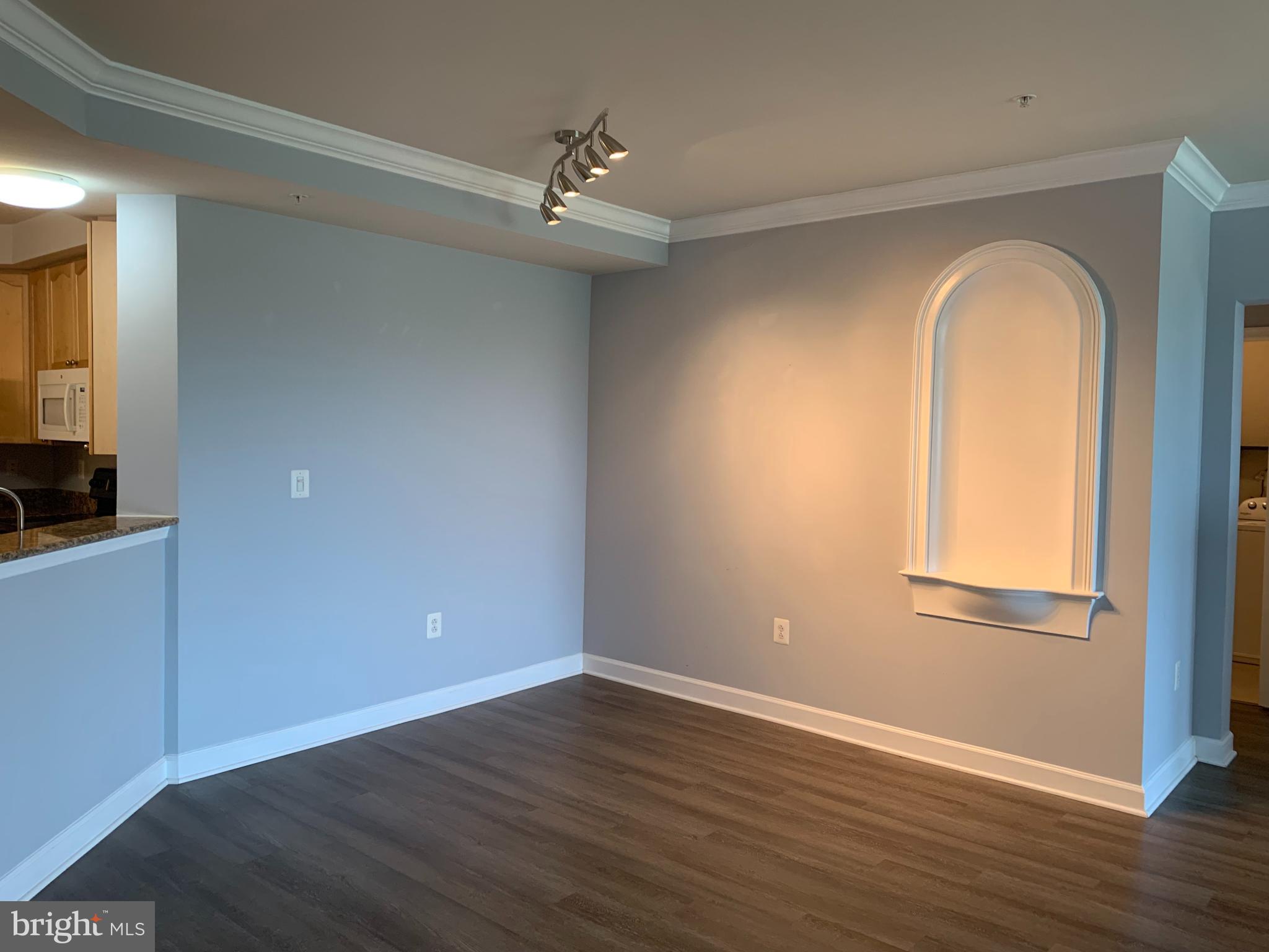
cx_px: 634
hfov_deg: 67.3
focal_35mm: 26
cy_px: 476
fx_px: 953
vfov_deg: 53.1
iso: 100
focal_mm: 4.25
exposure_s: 1/60
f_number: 1.8
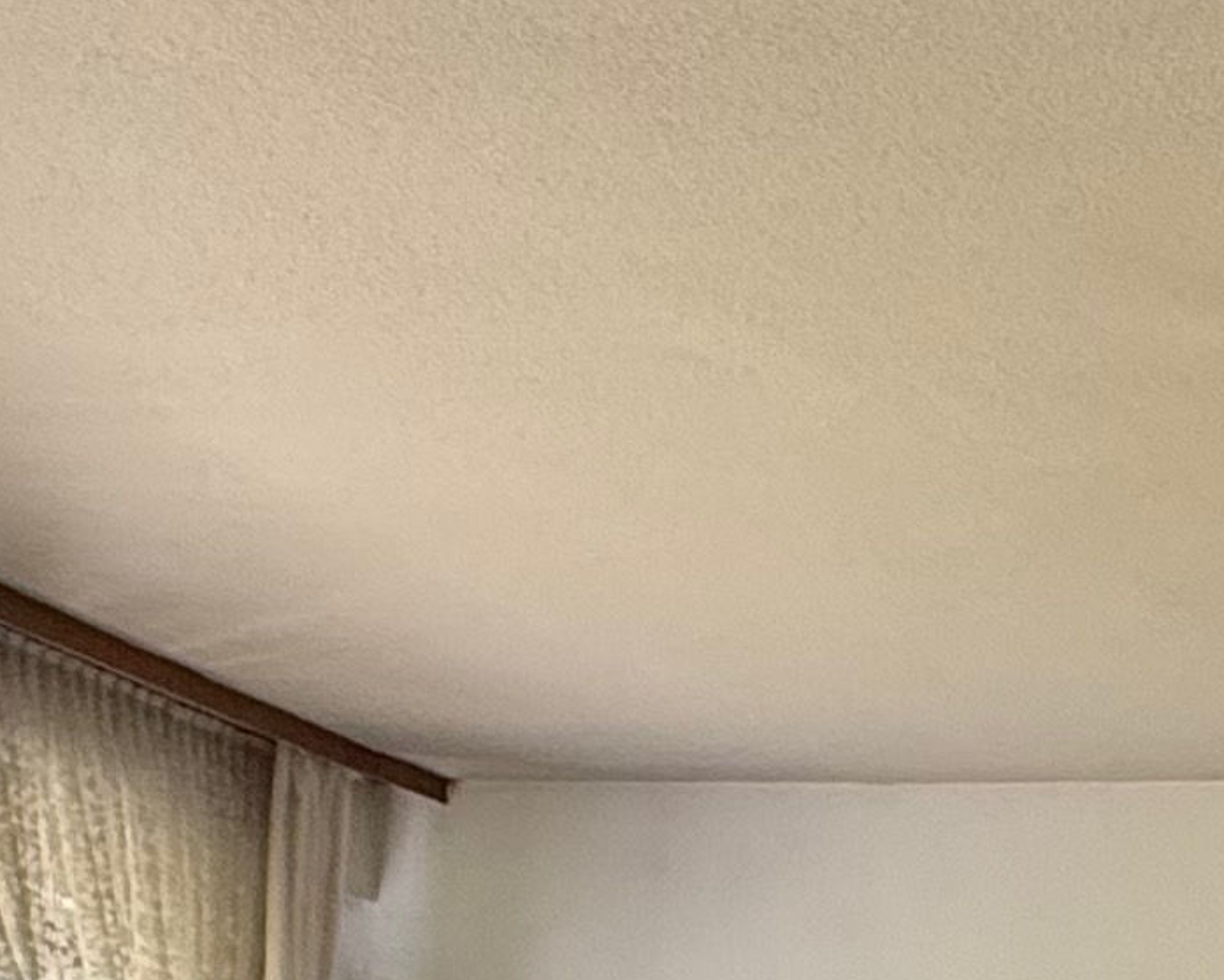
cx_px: 1310
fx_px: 2863
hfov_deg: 22.9
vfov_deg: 16.8
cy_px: 1651
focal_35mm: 79
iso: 250
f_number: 2.2
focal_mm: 2.22
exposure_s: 1/99
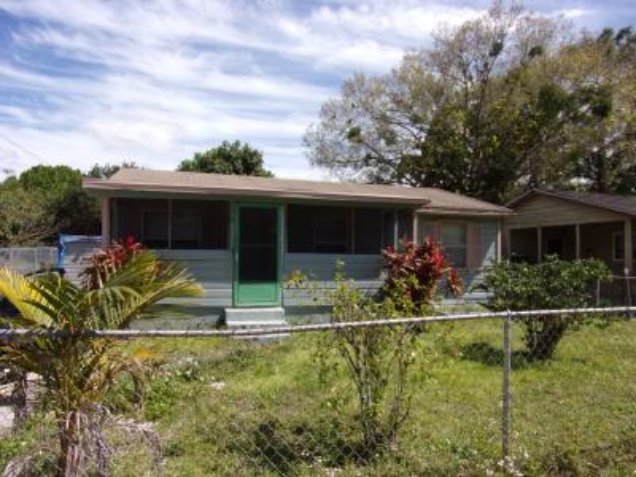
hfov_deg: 71.6
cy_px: 238
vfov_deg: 56.8
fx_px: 441
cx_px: 318
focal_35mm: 24
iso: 80
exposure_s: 1/1200
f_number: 3.3
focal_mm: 4.3
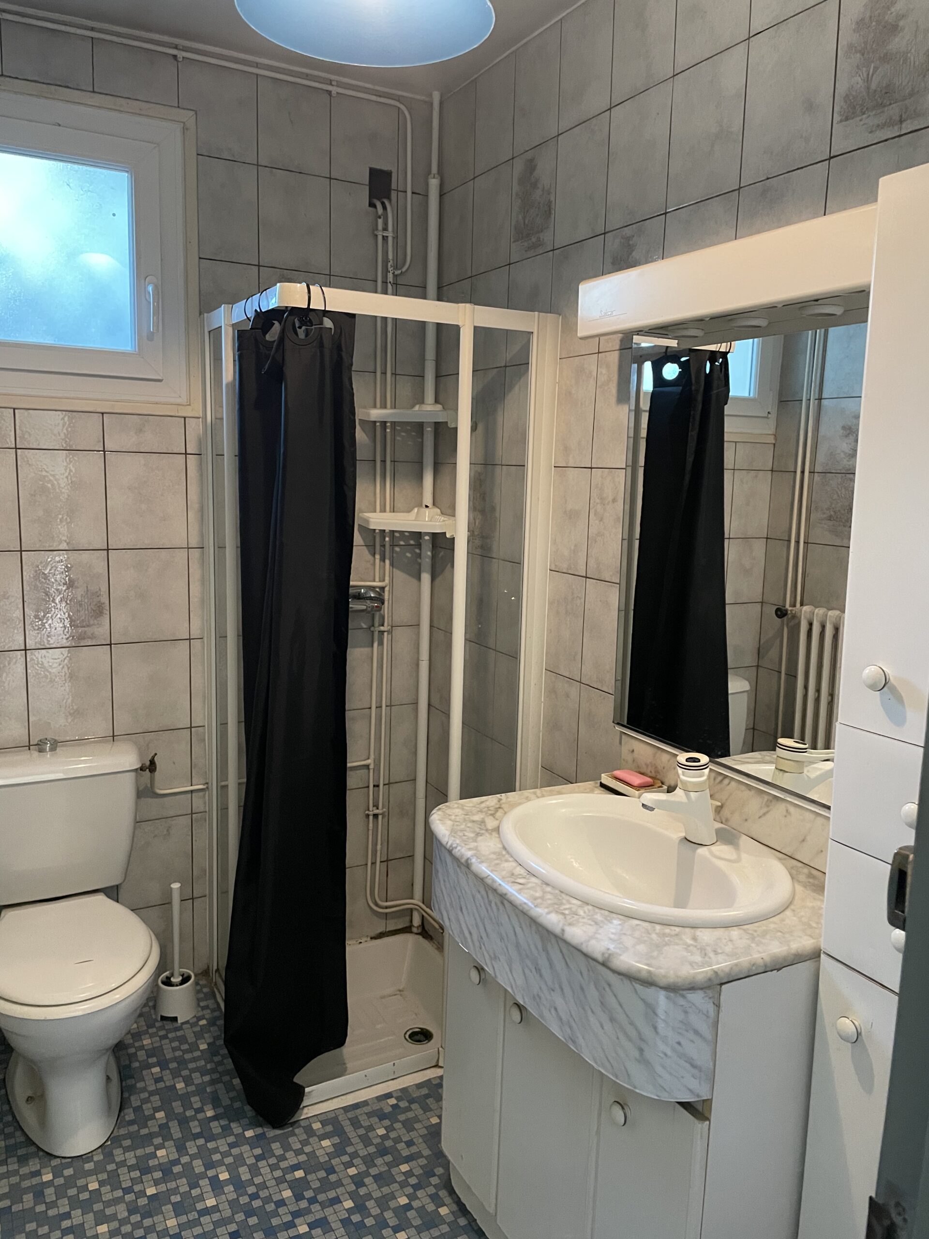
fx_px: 930
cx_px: 464
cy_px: 620
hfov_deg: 53.1
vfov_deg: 67.3
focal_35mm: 26
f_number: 1.6
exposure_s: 1/60
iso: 500
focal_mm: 4.2
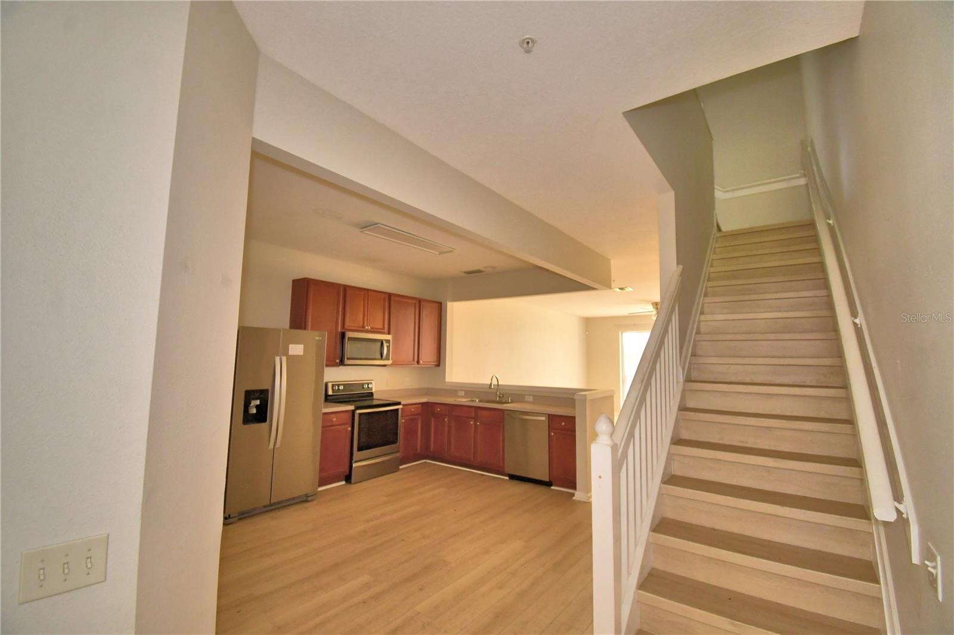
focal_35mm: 15
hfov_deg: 100.4
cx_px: 477
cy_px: 318
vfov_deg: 77.3
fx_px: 397
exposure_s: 1/30
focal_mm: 10
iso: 800
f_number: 4.5
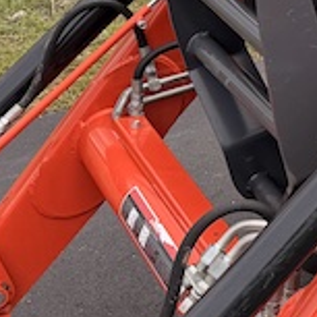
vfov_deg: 15.3
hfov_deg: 12.0
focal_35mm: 111
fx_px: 1150
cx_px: 806
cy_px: -25
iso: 80
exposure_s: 1/1949
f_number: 1.78
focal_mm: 6.76
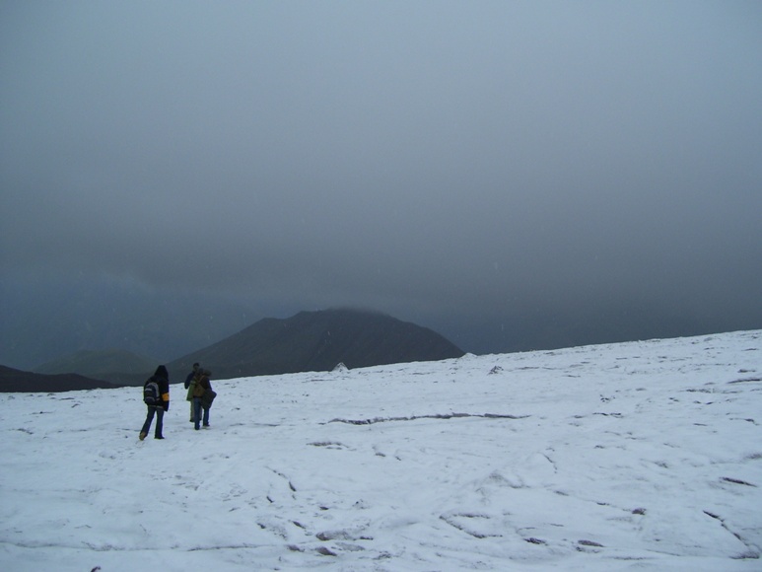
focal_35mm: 37
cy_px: 286
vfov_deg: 38.7
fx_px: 815
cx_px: 381
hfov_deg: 50.1
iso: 80
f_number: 2.7
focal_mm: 6
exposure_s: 1/350
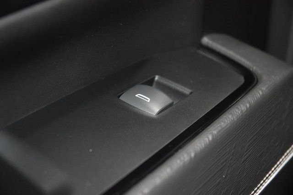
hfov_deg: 19.5
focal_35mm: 105
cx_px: 146
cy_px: 98
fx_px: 855
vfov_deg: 13.0
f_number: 4.5
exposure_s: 1/60
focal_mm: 70
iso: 3200
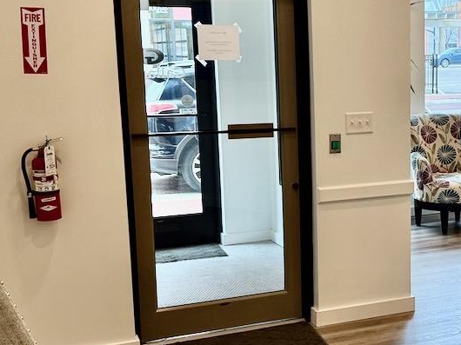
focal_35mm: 58
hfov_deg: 31.7
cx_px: 412
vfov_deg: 25.2
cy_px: 172
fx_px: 772
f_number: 1.78
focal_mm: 6.76
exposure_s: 1/230
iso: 200
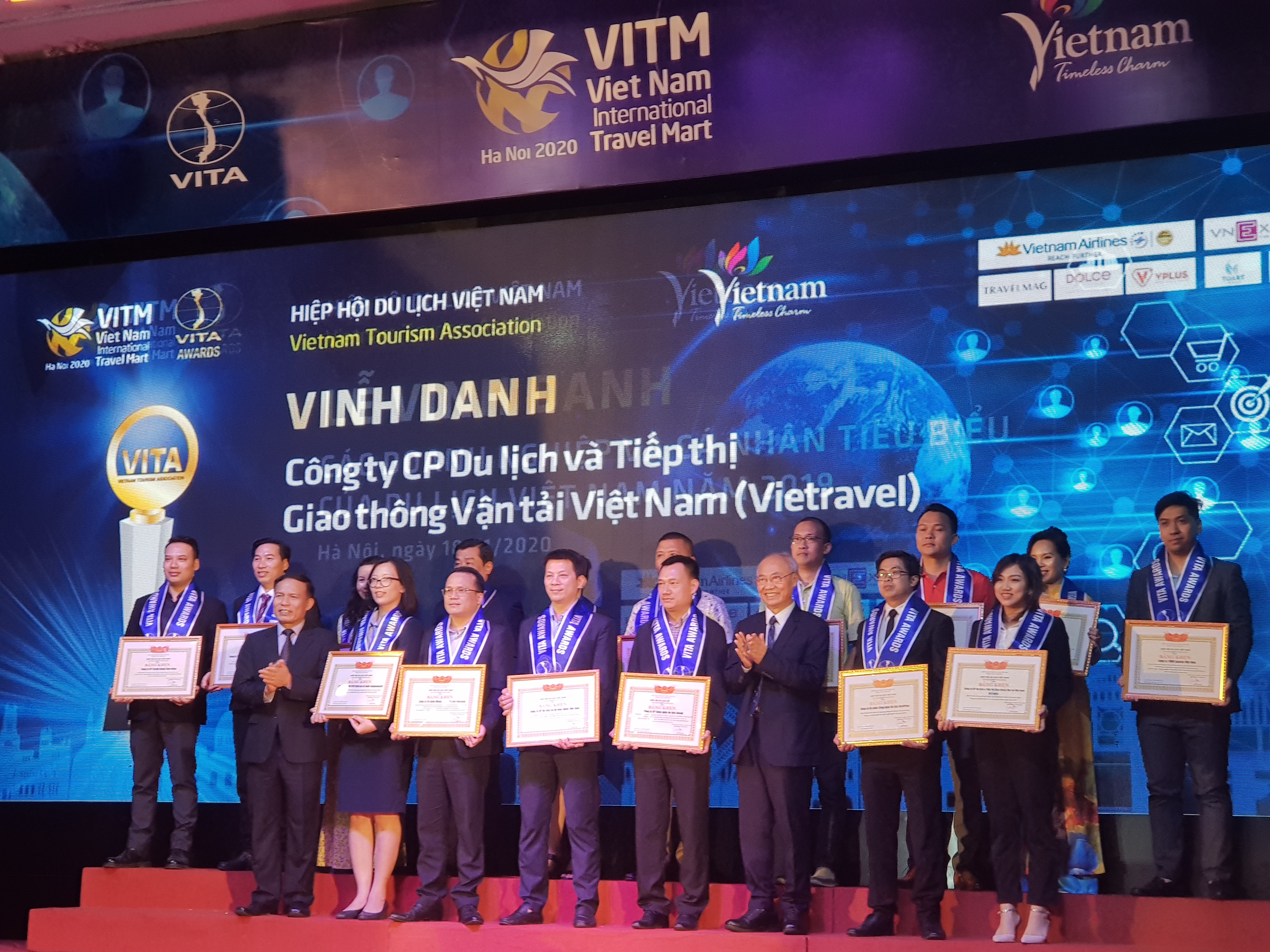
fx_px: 1908
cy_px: 476
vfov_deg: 28.0
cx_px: 635
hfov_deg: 36.8
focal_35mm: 52
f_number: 2.4
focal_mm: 6
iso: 80
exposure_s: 1/33
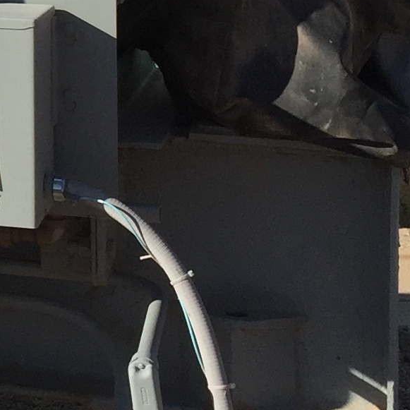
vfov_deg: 11.8
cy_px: -126
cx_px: -374
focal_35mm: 144
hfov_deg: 11.1
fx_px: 1930
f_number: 2.2
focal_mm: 4.15
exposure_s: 1/2475
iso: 32
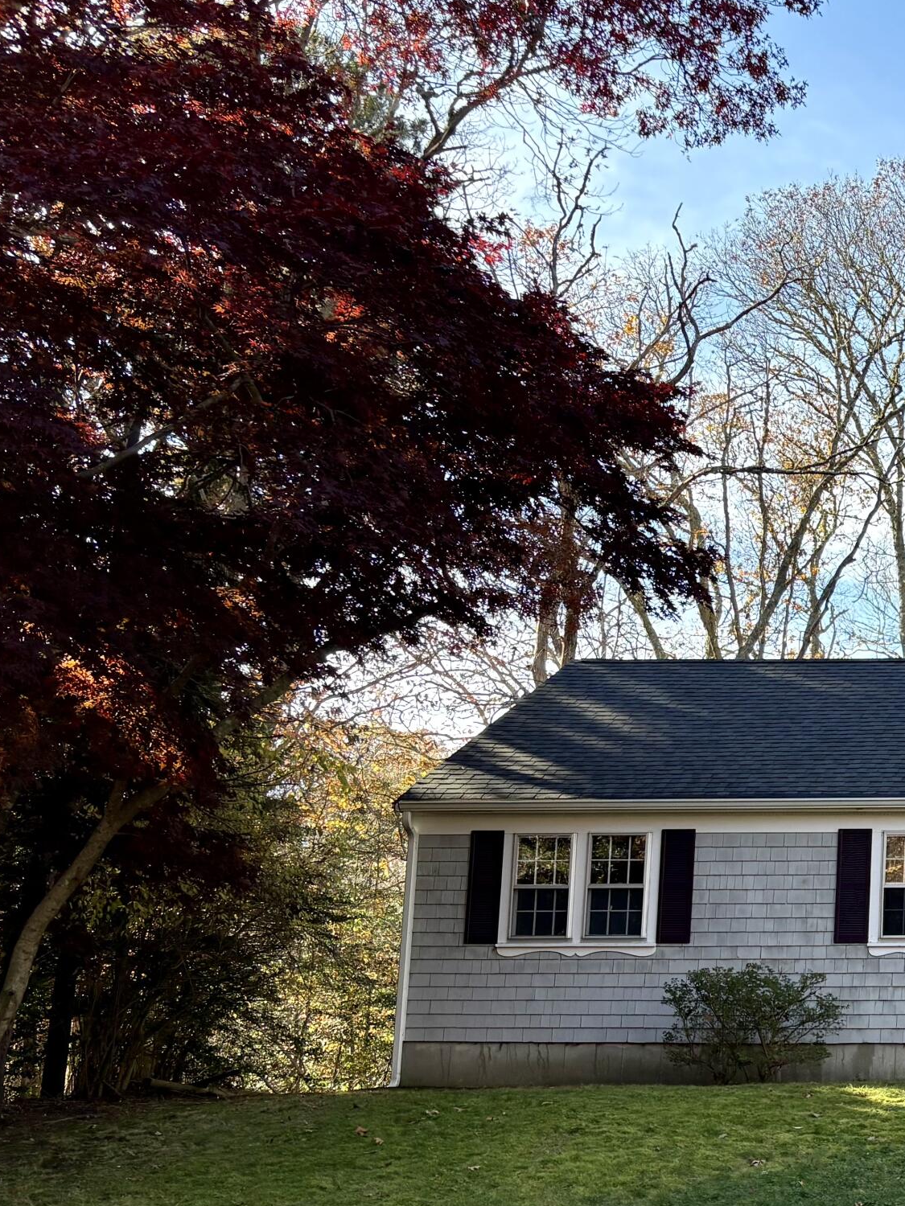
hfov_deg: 24.3
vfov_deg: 36.5
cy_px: 794
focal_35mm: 52
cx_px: 1197
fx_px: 1813
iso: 64
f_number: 1.6
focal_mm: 5.96
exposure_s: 1/873
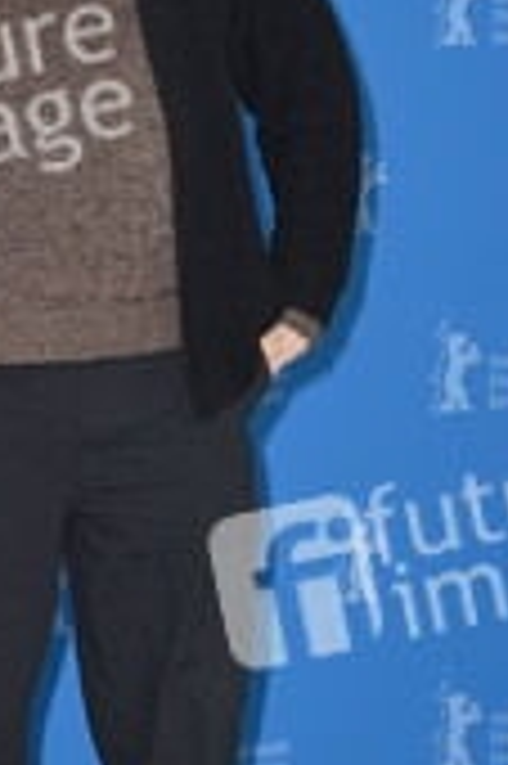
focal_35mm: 160
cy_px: 338
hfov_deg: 8.5
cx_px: 31
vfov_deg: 12.8
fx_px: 3393
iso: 800
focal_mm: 68
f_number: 5.6
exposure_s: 1/250
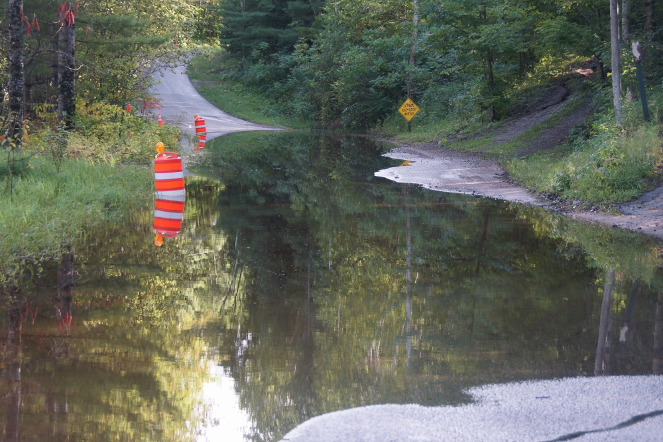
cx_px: 332
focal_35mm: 90
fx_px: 1657
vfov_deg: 15.2
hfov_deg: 22.6
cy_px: 221
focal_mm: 60
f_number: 5
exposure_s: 1/100
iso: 640
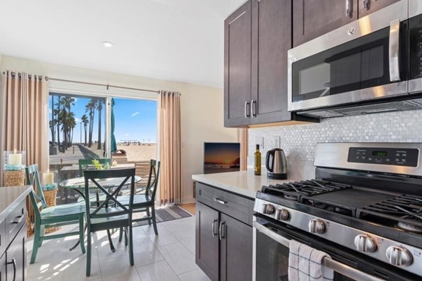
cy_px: 142
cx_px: 199
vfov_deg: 67.3
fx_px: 211
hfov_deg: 89.9
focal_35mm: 18
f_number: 8
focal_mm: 16
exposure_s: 1/15
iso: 200
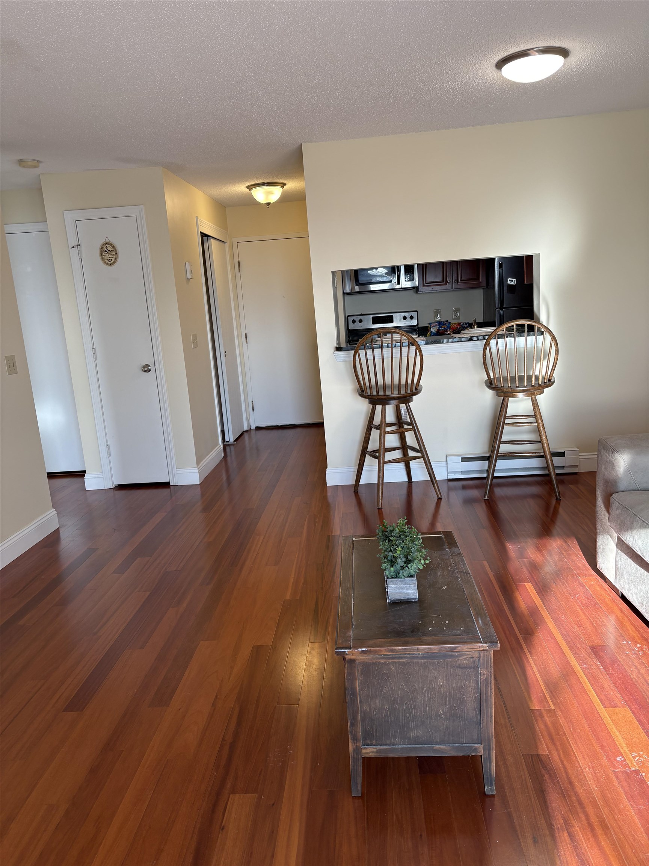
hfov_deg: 53.1
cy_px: 433
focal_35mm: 26
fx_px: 650
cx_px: 324
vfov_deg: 67.3
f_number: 1.6
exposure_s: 1/120
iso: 64
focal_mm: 5.96
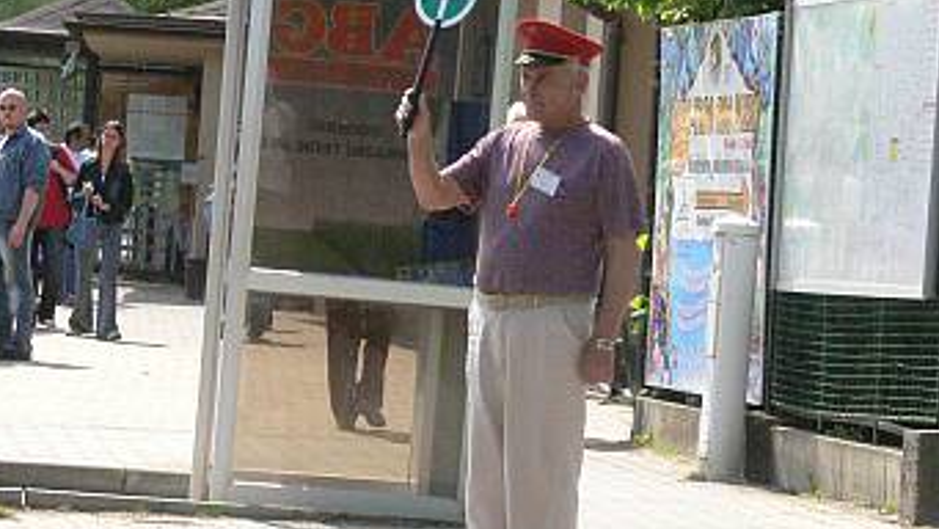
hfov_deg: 10.8
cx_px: 633
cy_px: 193
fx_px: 4981
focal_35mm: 200
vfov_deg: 6.1
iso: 400
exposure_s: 1/500
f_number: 8
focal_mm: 24.4
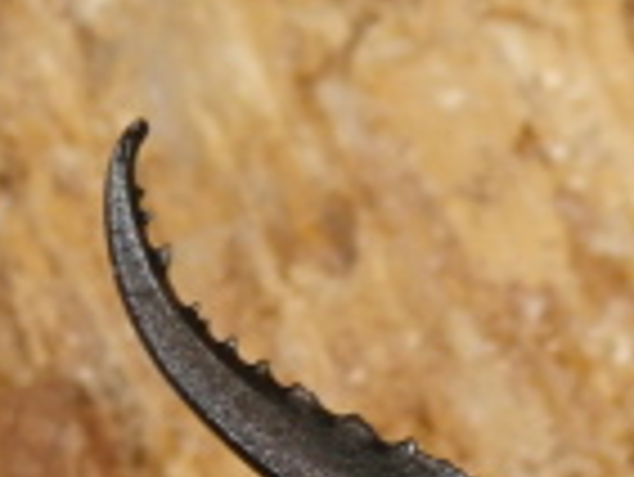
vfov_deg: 4.8
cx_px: 733
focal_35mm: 304
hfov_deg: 6.5
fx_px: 5573
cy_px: 927
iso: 200
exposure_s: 1/80
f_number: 4.3
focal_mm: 11.86
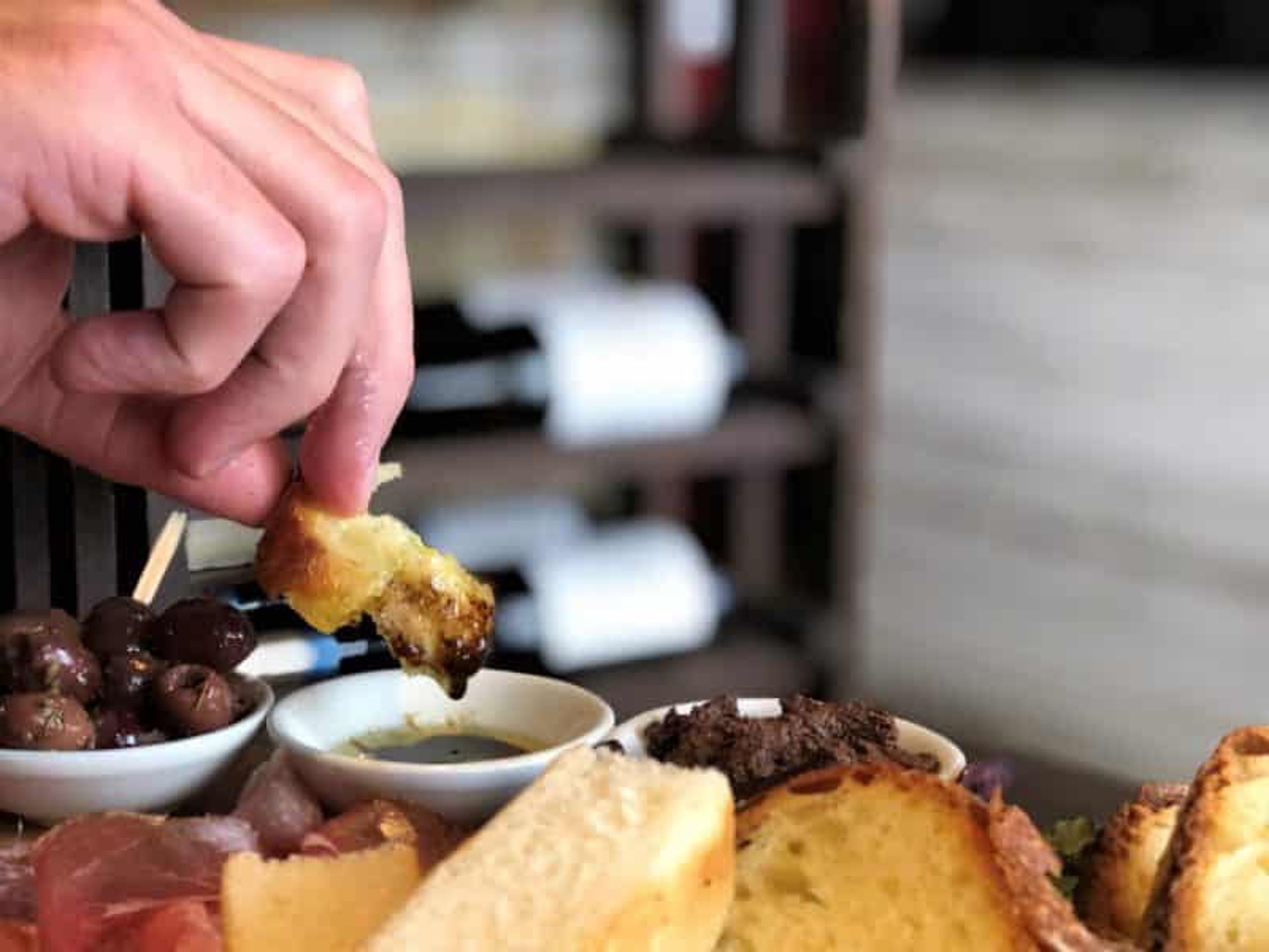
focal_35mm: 57
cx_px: 634
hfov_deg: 33.8
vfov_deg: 25.7
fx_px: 2090
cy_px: 476
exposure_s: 1/33
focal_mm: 6.6
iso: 320
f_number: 2.8
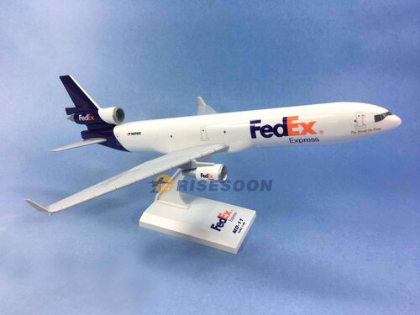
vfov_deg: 48.2
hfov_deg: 61.7
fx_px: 352
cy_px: 158
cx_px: 210
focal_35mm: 29
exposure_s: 1/120
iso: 40
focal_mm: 4.15
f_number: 2.2
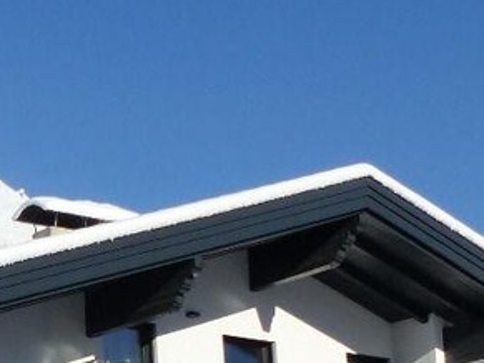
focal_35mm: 136
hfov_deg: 14.2
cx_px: -38
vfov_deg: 10.7
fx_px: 1901
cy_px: 435
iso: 100
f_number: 4
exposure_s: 1/1600
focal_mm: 5.8
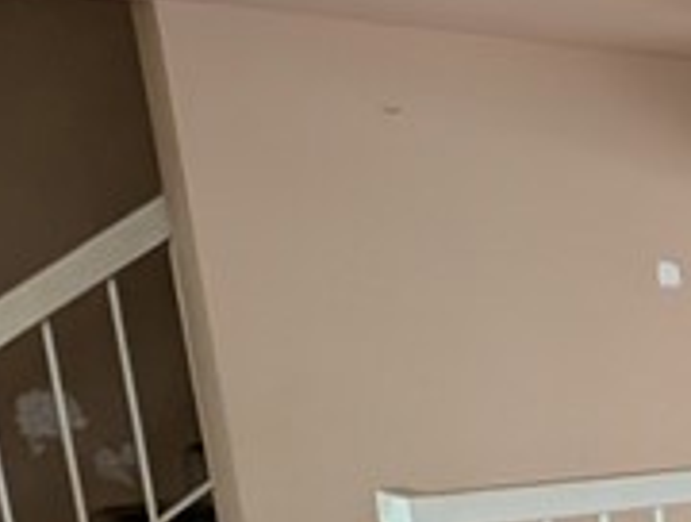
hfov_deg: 18.4
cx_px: 1392
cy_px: 649
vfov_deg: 20.2
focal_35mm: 68
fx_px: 1361
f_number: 1.7
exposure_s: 1/60
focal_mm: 2.02
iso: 67
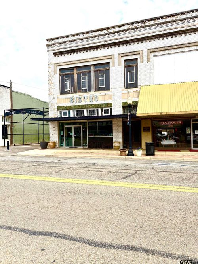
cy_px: 132
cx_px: 99
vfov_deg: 67.3
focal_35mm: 26
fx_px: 198
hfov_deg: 53.0
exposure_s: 1/4608
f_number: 1.6
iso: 50
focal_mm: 5.96
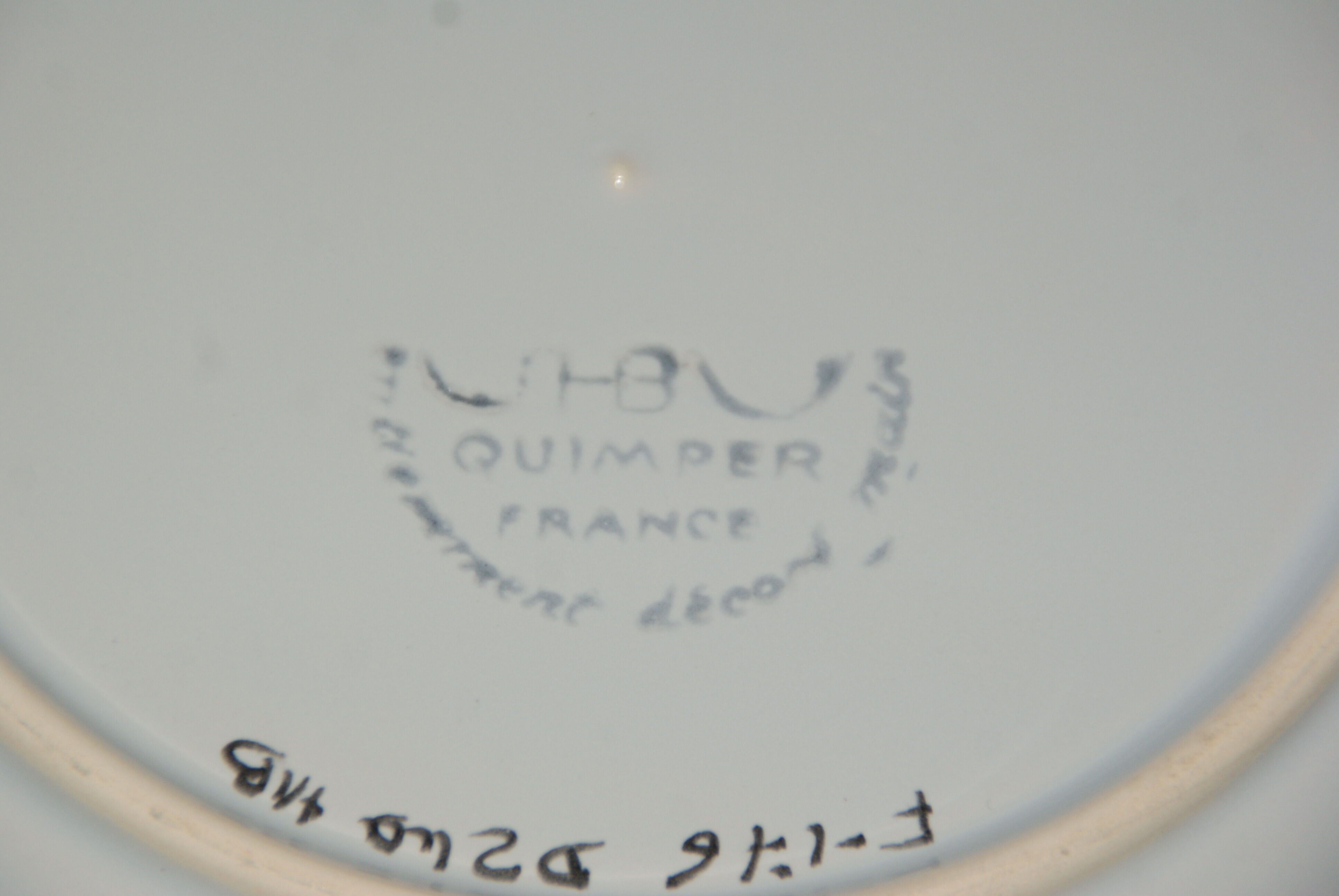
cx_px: 670
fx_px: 11172
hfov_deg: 6.9
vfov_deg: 4.6
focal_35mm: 300
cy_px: 448
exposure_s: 1/125
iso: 400
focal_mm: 200
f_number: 6.3
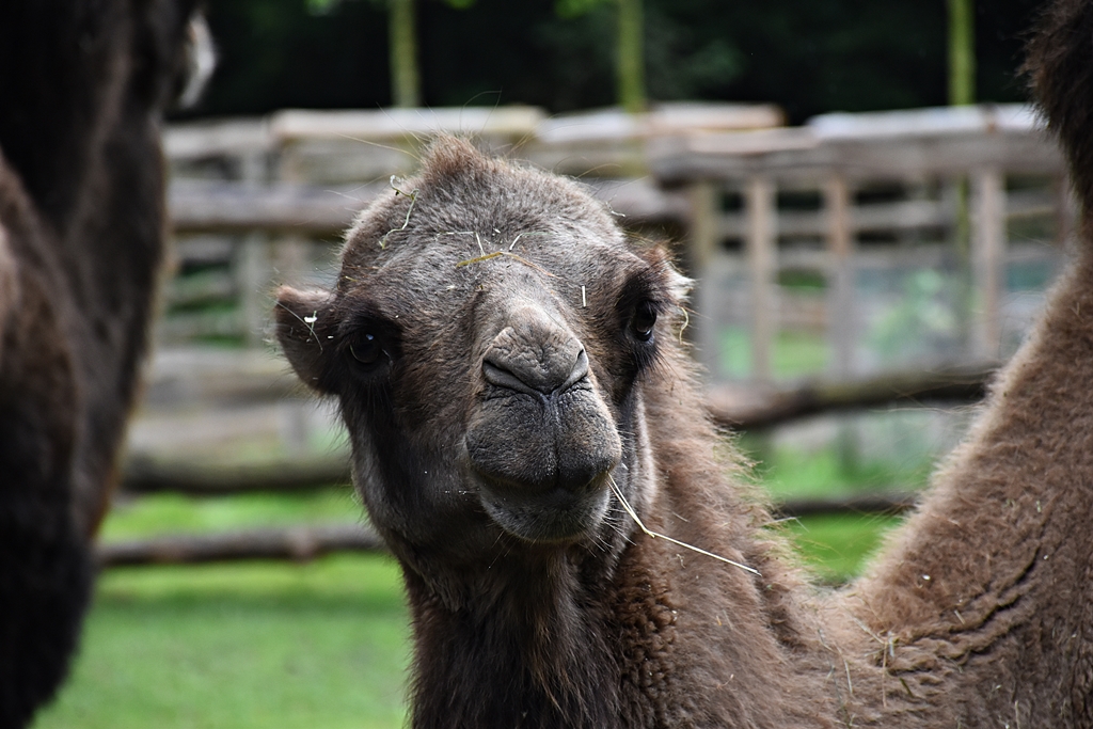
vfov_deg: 6.5
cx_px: 546
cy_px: 364
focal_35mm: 210
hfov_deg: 9.8
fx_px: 6376
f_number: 5.6
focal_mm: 140
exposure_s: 1/500
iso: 900
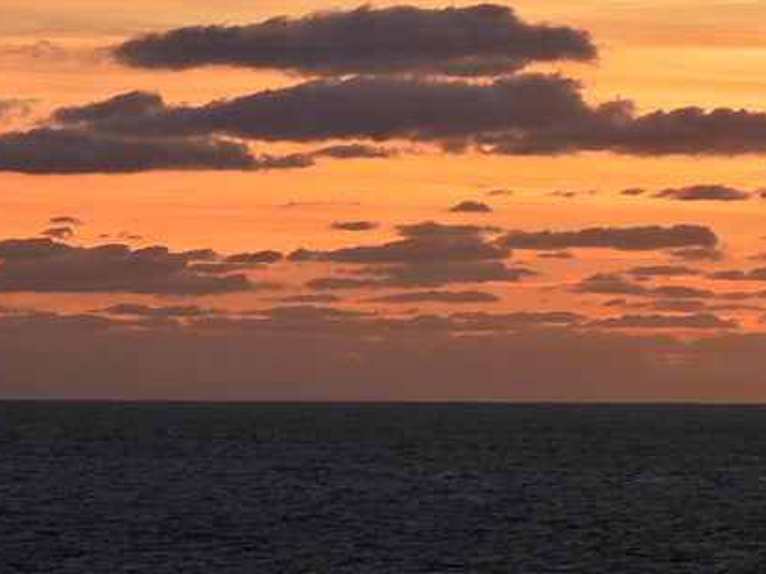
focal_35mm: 262
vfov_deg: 5.7
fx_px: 5796
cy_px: 116
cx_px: 1128
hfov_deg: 7.4
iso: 100
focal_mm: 15.2
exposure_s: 1/400
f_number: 4
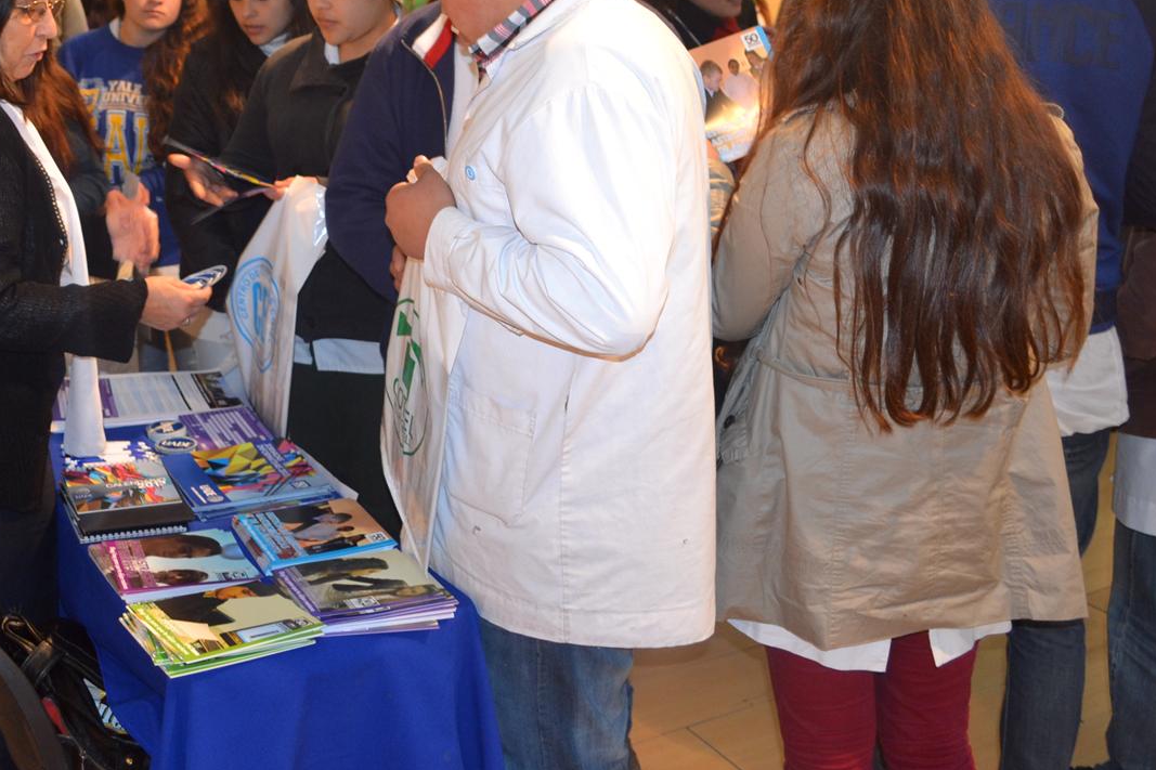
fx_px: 1316
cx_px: 444
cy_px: 196
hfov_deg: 47.1
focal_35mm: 41
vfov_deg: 32.0
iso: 720
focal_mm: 18
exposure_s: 1/60
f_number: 3.5
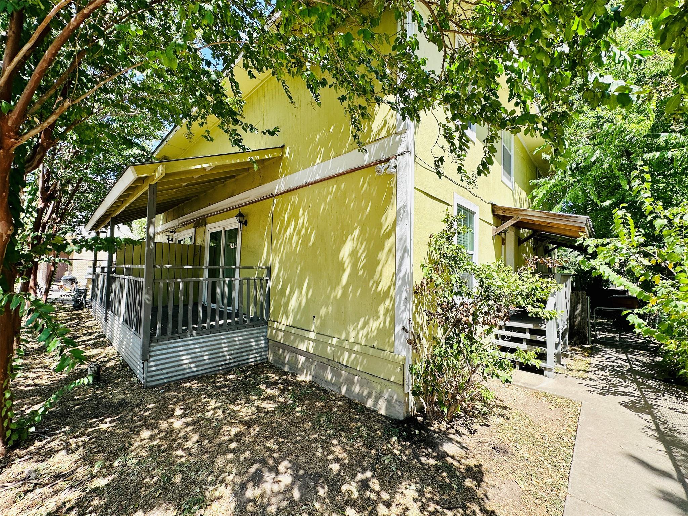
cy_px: 258
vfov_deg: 85.7
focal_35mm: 14
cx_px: 344
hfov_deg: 102.1
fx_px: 278
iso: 40
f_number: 2.2
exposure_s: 1/694
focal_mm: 2.22
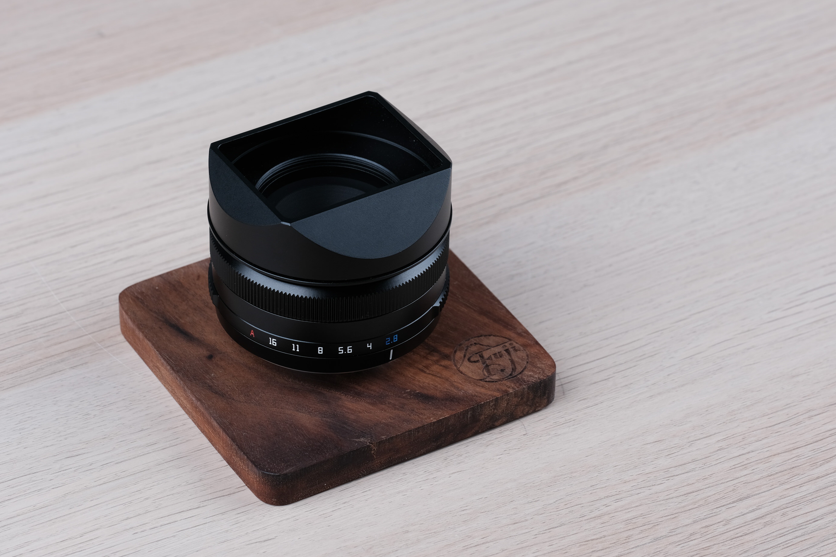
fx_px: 3019
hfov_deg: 15.8
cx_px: 431
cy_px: 265
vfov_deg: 10.5
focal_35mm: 130
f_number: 10
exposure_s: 1/125
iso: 160
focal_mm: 80
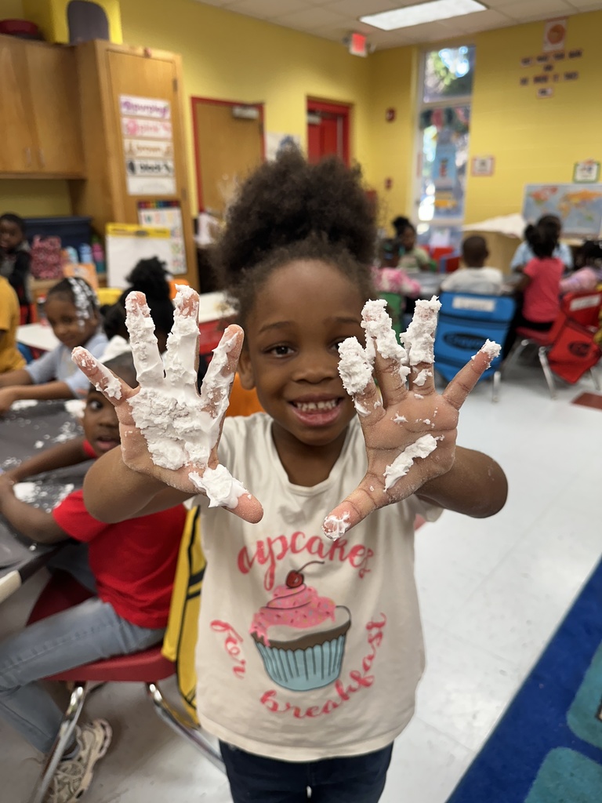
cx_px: 301
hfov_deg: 56.8
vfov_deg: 71.6
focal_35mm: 24
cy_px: 402
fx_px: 557
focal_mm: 6.86
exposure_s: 1/120
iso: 160
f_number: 1.78
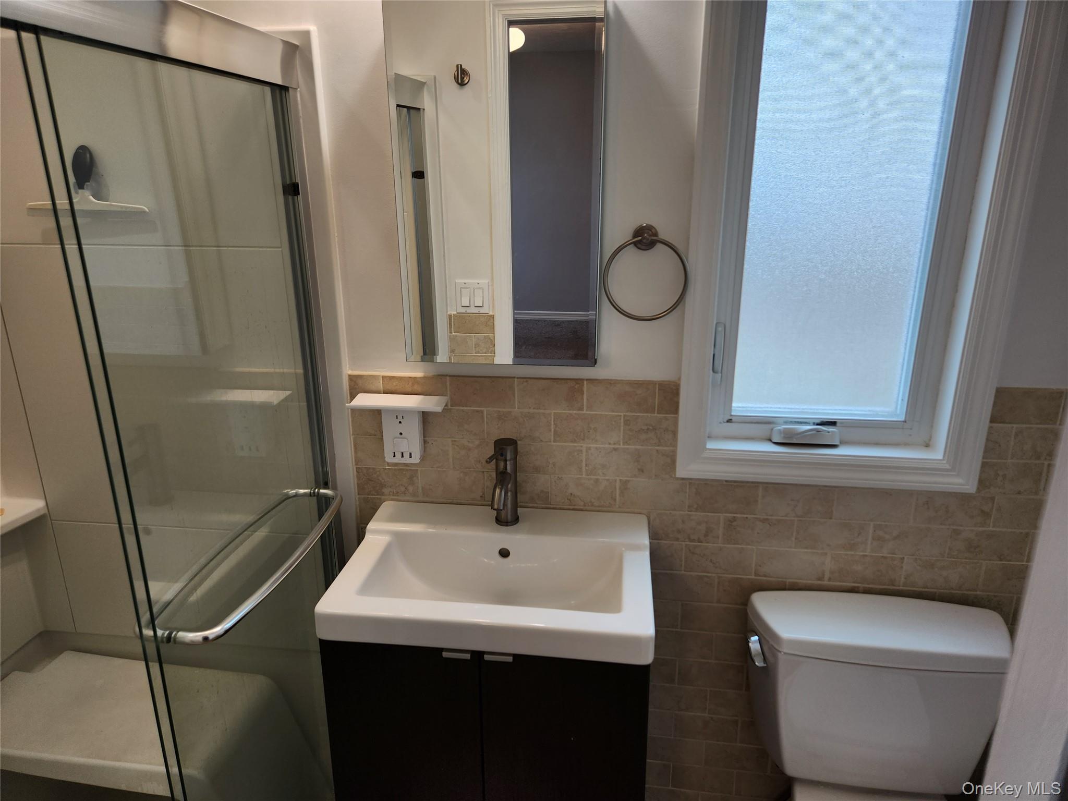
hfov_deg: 73.9
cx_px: 534
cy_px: 400
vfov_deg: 58.9
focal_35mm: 23
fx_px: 710
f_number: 1.8
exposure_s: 1/120
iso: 64
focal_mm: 5.4
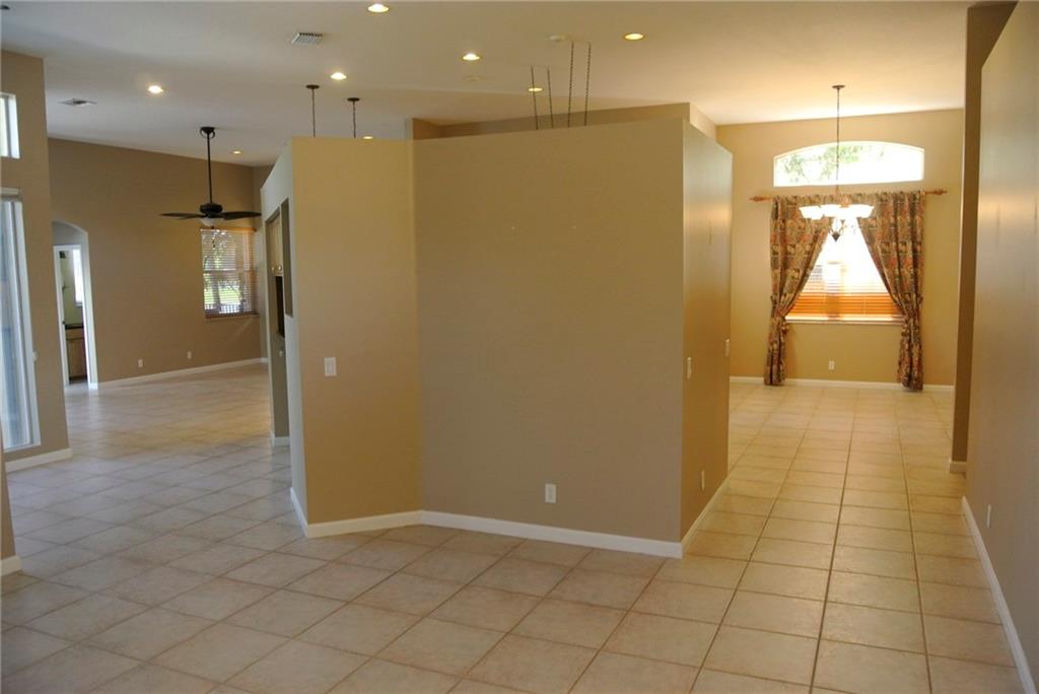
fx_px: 780
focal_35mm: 27
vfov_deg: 48.0
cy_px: 347
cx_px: 520
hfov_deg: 67.4
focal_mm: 10
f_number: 3.5
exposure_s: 1/30
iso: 400
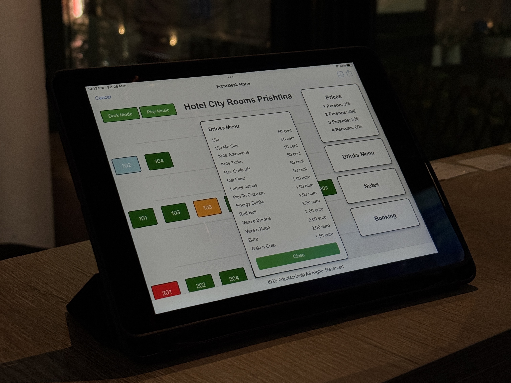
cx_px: 256
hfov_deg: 39.7
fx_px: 709
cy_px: 192
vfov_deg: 30.3
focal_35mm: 48
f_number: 1.78
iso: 320
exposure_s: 1/40
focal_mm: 6.76
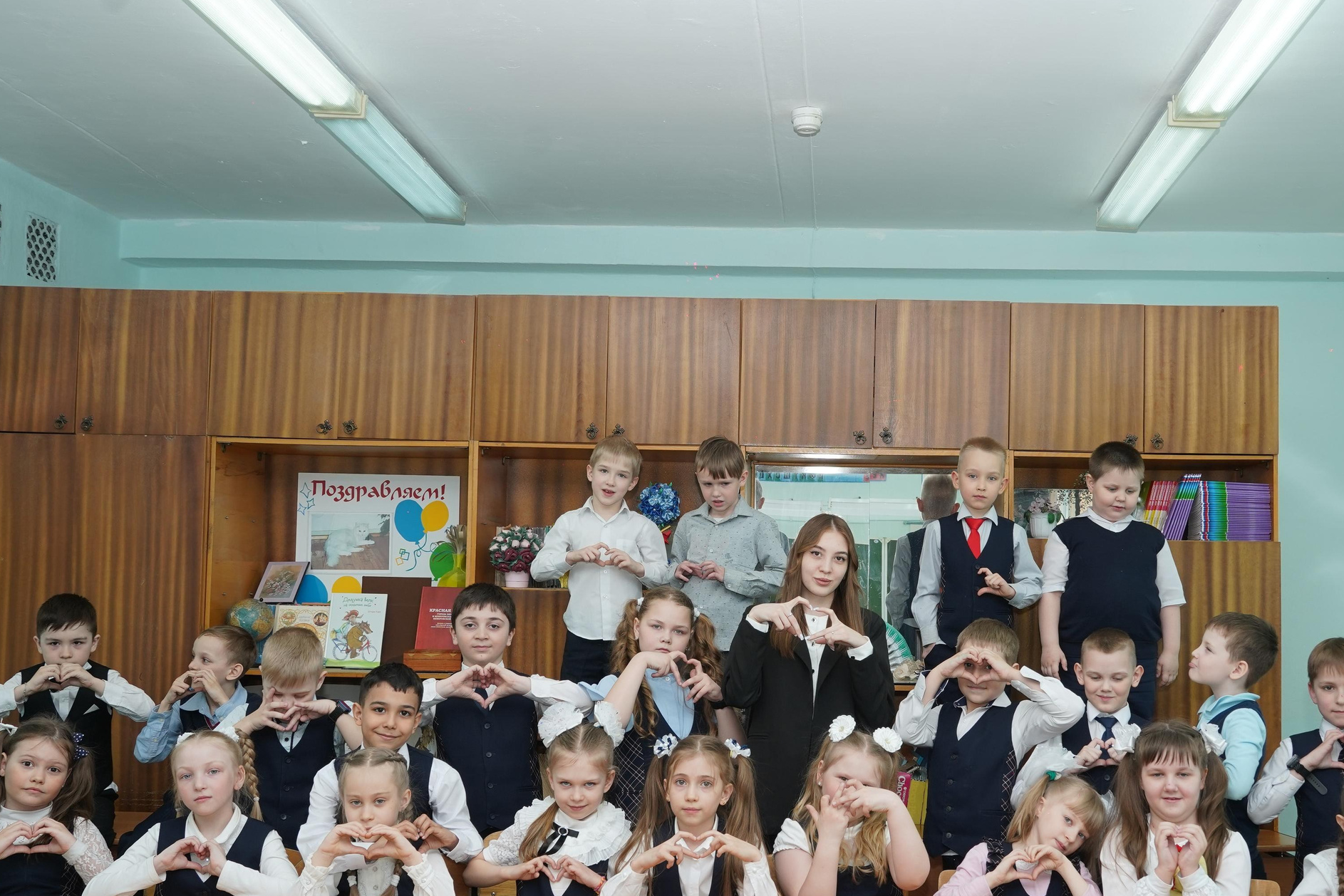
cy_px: 540
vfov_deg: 34.9
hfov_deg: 50.4
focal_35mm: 38
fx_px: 1419
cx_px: 800
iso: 400
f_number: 5.6
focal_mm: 28
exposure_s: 1/160
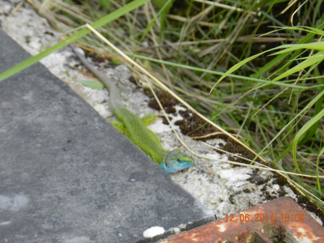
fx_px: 4072
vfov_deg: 3.4
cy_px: 122
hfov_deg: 4.6
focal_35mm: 435
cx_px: 162
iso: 200
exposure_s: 1/80
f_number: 5.6
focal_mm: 77.3
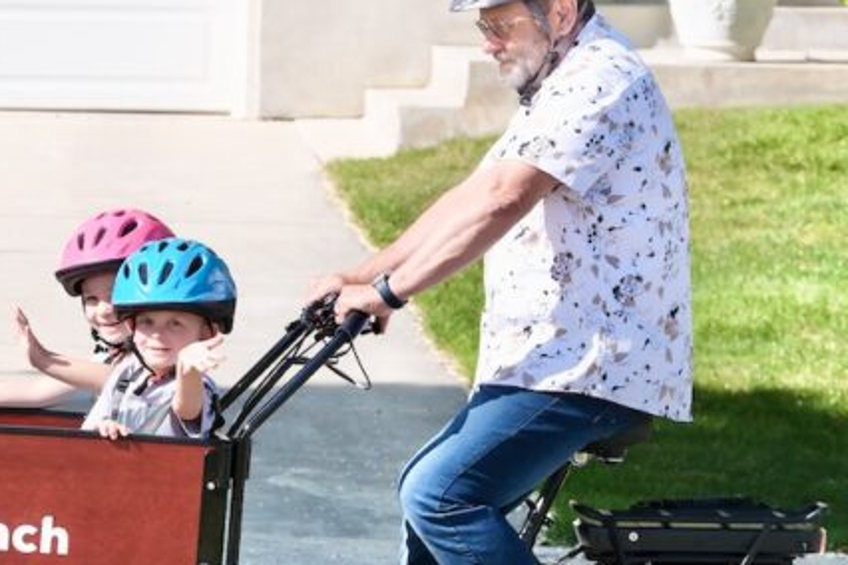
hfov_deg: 10.6
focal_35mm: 193
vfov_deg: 7.1
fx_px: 4546
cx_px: 151
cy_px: 412
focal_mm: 71.5
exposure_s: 1/1100
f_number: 5.6
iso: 400
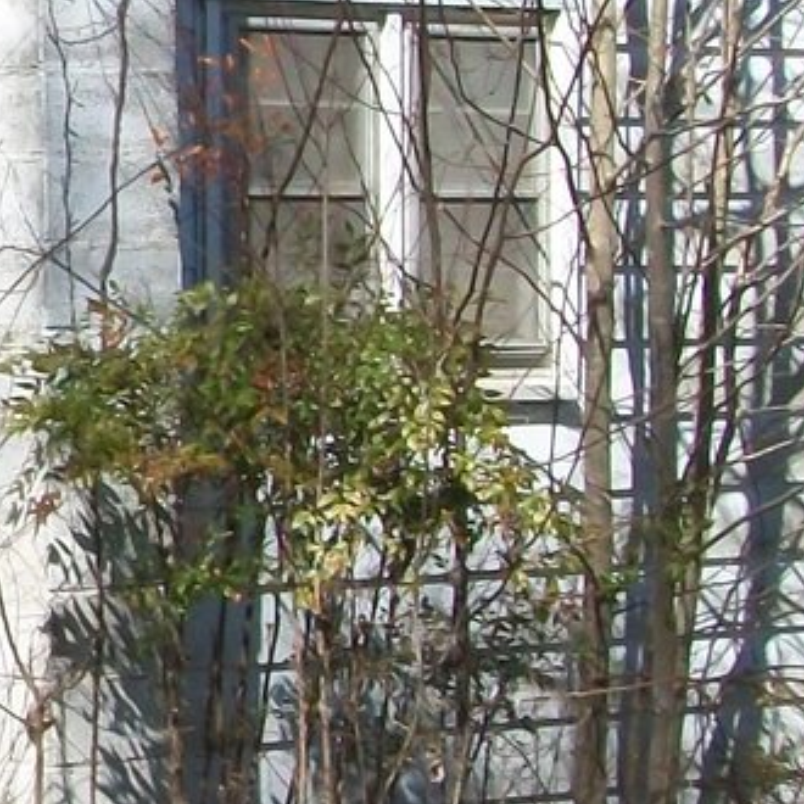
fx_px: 4467
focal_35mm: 170
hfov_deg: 9.6
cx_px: -786
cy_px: -23
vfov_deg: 10.2
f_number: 6.3
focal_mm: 7.1
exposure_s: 1/250
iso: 80
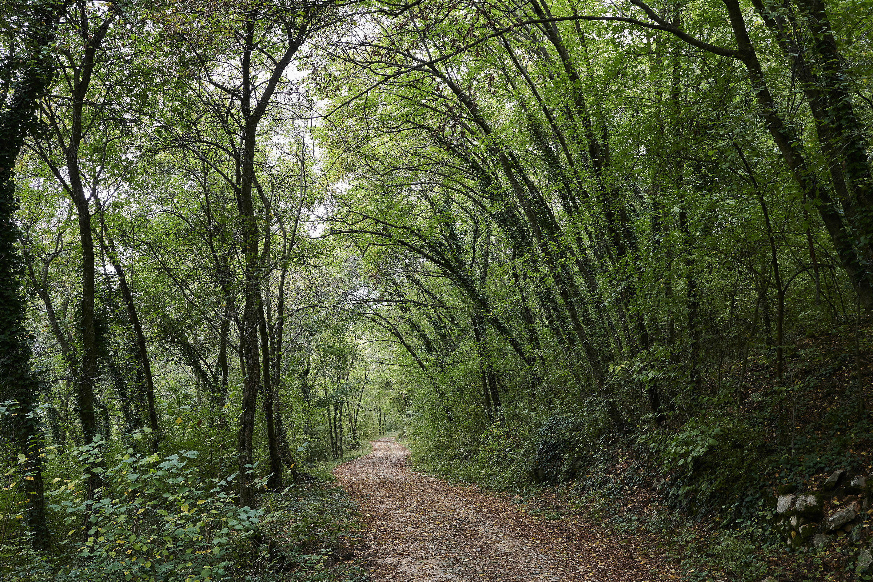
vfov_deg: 36.2
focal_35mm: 37
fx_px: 891
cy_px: 291
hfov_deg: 52.2
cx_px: 436
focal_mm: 24.5
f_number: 7.1
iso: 1000
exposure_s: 1/30
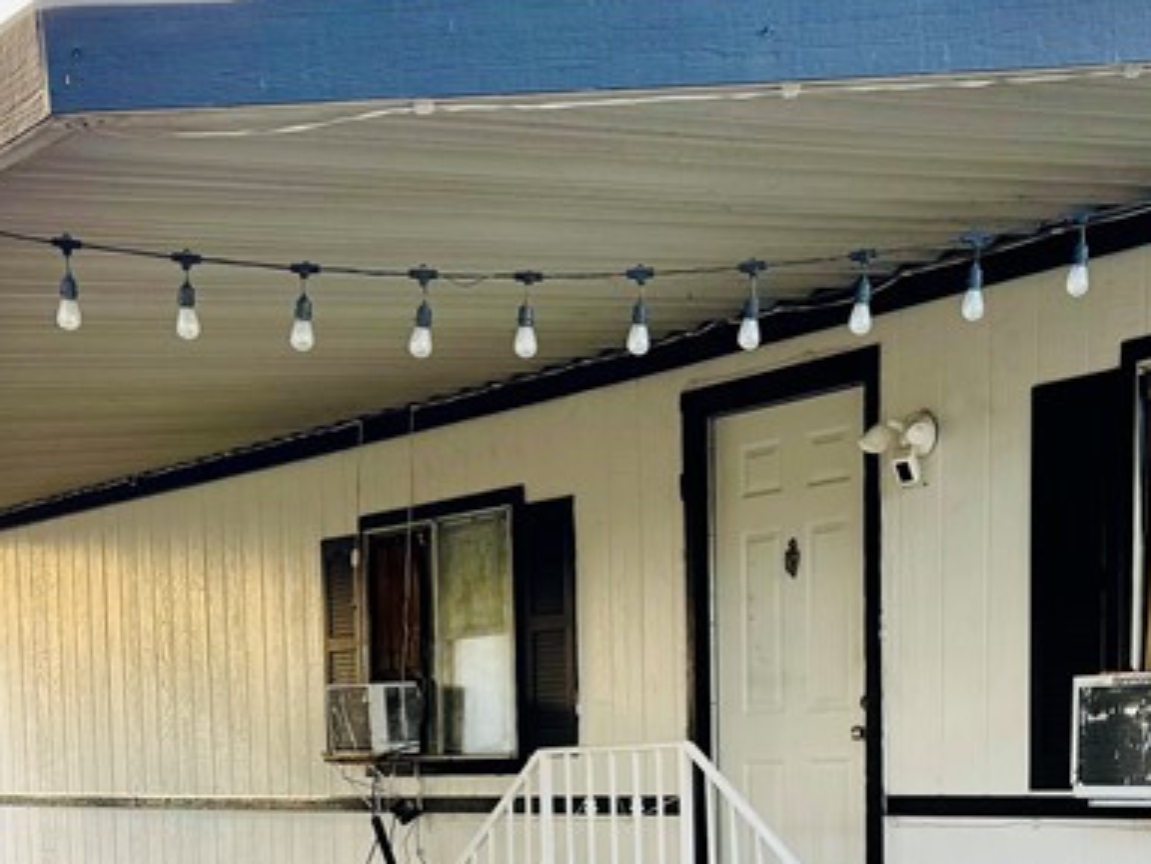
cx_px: 803
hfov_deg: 30.0
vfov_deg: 21.6
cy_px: 981
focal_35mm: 64
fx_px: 2128
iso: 64
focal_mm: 6.76
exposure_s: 1/249
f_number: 1.78
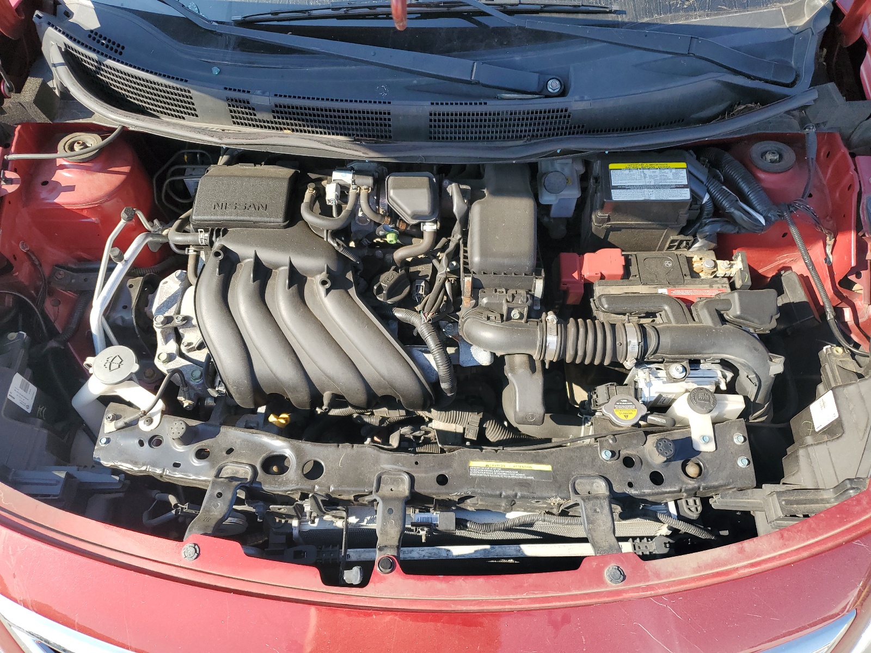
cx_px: 436
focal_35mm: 26
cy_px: 326
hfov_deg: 67.3
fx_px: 654
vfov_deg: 53.1
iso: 50
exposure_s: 1/833
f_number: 1.5
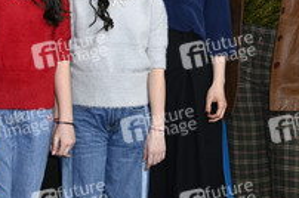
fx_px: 1020
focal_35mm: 123
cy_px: 15
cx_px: 30
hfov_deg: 16.5
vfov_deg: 11.0
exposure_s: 1/250
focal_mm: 55
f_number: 5.6
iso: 1250
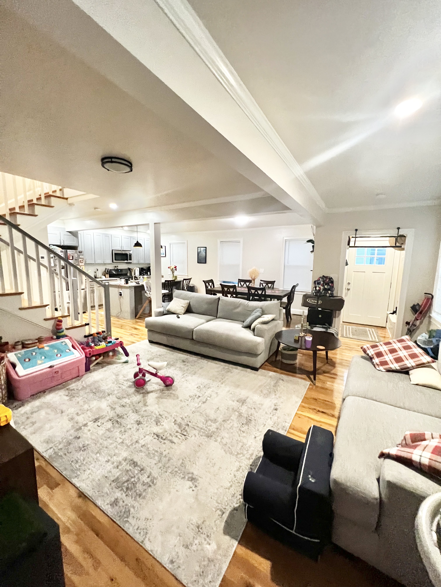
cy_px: 294
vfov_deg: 106.2
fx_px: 221
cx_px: 220
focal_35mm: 13
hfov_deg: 89.9
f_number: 1.8
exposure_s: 1/60
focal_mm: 1.57
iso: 500
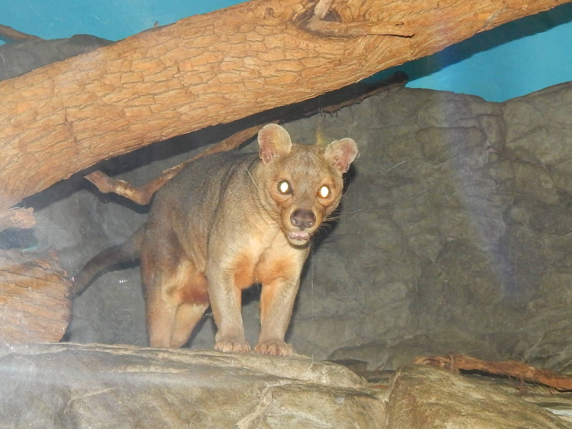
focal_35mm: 38
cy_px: 214
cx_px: 286
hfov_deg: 49.0
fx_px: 628
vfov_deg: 37.7
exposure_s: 1/30
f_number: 3.4
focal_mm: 6.8
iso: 360
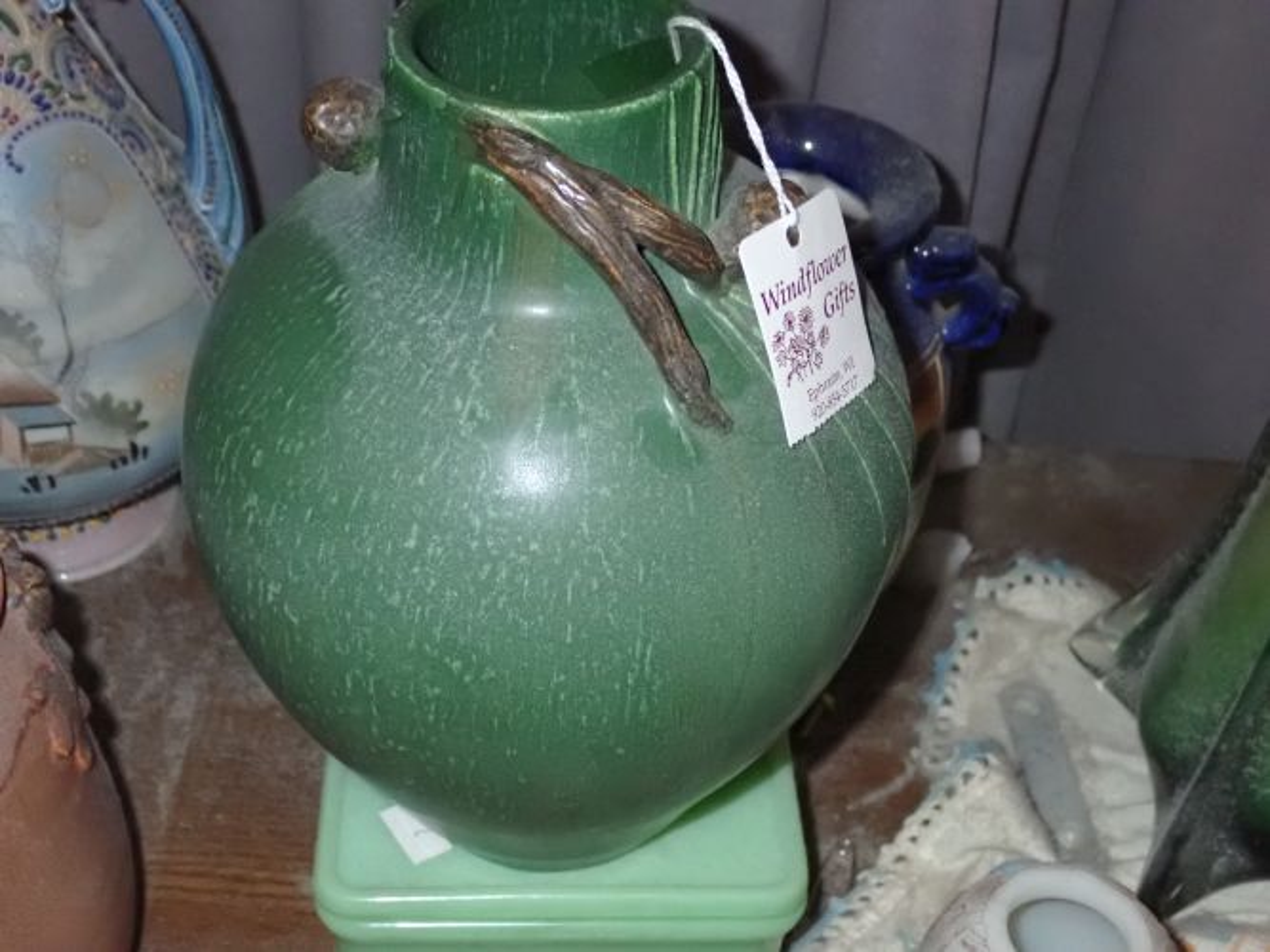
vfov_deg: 27.0
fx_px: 1981
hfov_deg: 35.5
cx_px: 635
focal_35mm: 54
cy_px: 476
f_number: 10
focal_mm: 9.65
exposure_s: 1/50
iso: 1600
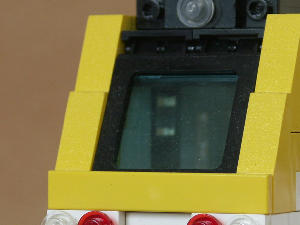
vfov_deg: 4.5
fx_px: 2886
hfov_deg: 5.9
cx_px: 228
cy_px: 215
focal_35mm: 333
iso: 100
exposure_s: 1/30
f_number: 3.2
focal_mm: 30.23
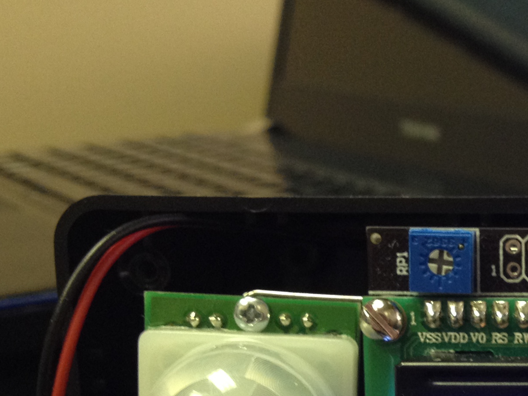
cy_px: 435
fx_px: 1434
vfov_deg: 15.3
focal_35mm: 94
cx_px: 628
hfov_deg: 19.7
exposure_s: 1/20
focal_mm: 4.28
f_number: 2.4
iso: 160
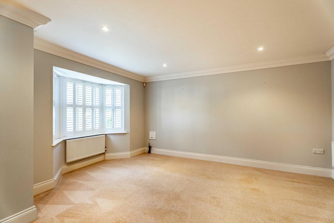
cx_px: 167
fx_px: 149
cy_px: 112
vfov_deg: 73.8
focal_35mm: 16
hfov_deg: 96.7
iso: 200
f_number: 8
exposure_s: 1/15
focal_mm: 16
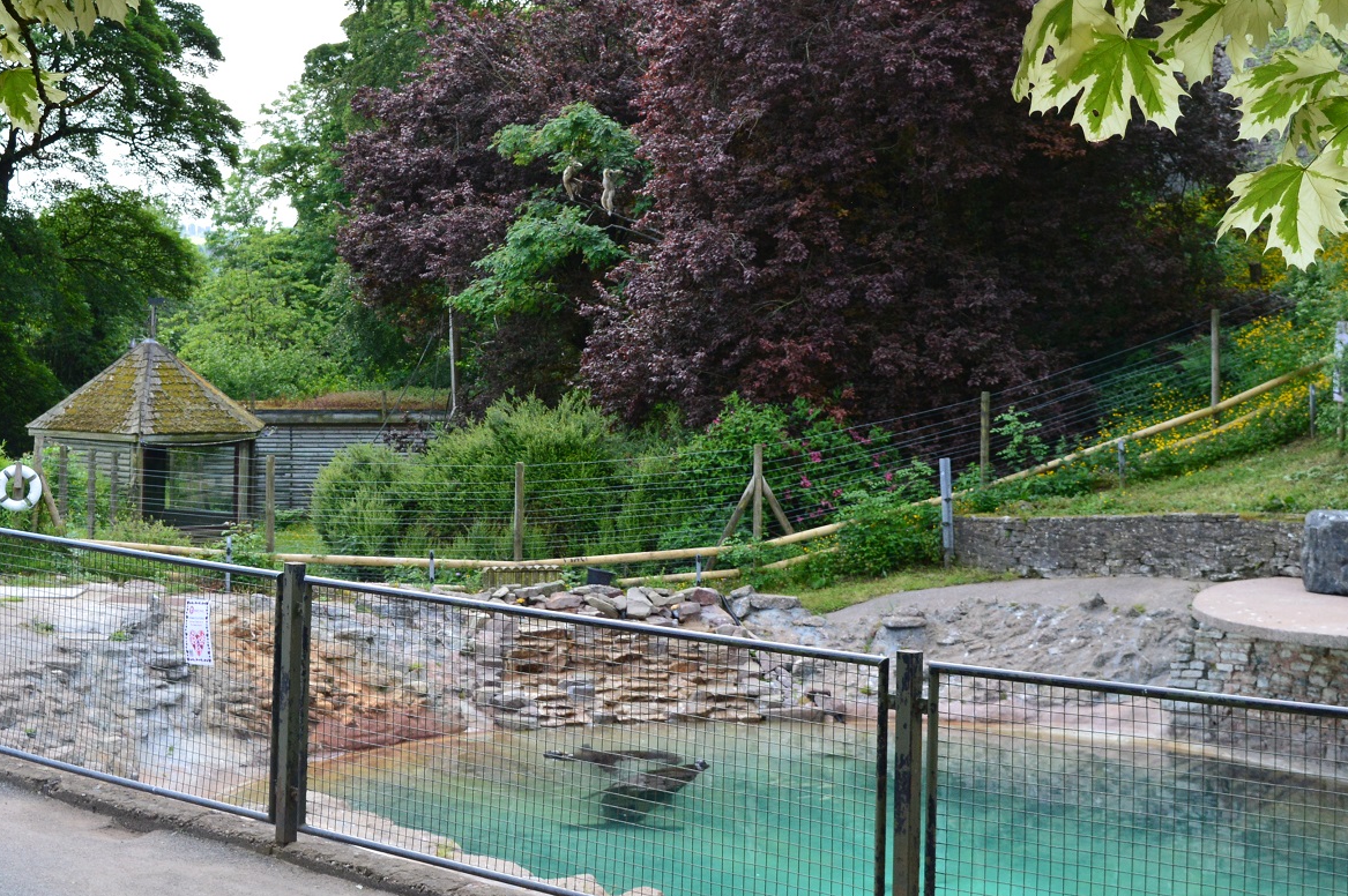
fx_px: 2656
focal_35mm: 71
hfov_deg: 28.5
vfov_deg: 19.1
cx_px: 631
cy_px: 307
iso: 400
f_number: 10
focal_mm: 34
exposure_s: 1/200
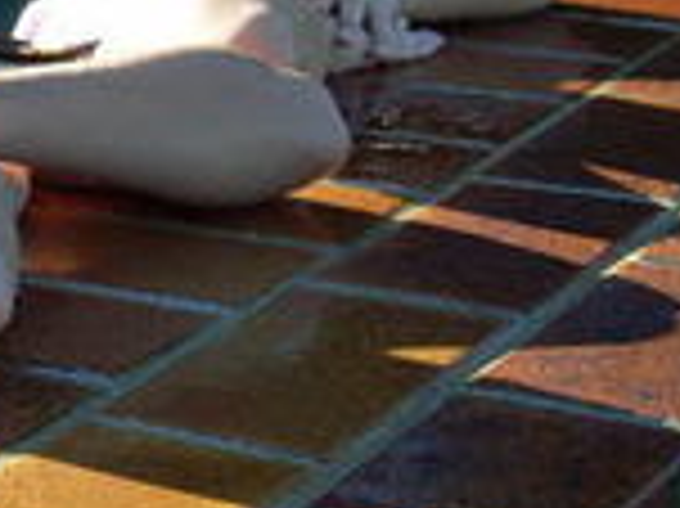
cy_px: 49
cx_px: -212
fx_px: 3749
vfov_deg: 7.7
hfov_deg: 10.1
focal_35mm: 191
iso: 80
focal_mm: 9.9
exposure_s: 1/180
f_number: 3.8
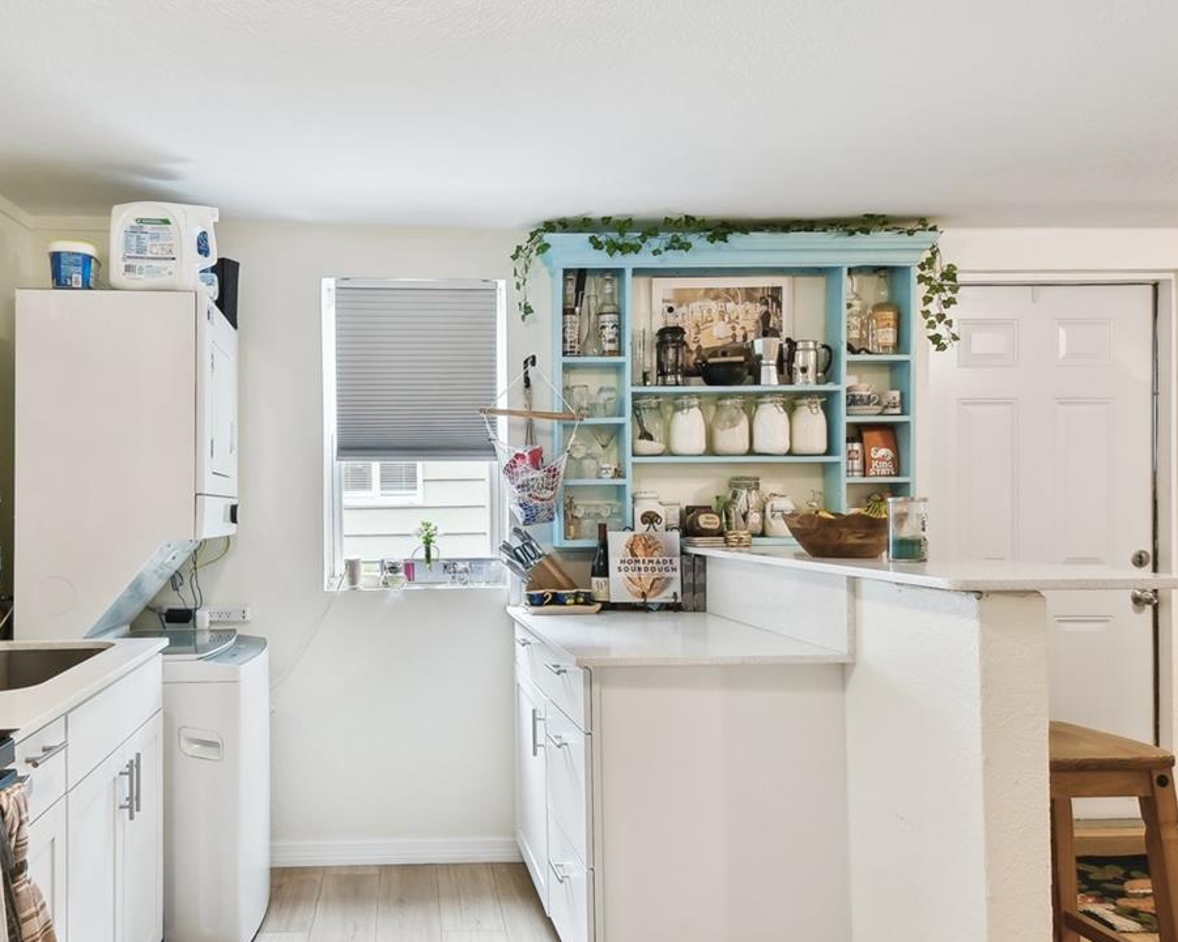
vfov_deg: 56.8
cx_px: 407
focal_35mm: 25
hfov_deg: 66.5
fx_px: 872
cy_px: 494
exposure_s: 1/5
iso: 100
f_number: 7.1
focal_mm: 10
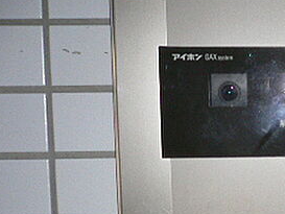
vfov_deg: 17.7
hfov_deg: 22.3
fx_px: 675
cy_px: 203
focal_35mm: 82
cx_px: 327
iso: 100
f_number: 2.8
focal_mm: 5.8
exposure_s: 1/60
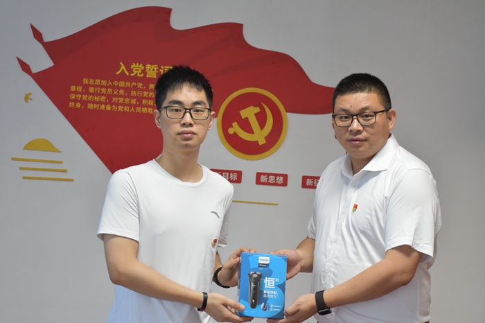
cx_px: 242
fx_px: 909
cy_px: 162
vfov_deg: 20.1
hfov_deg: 29.9
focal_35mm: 68
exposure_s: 1/30
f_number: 4.5
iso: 1400
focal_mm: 45
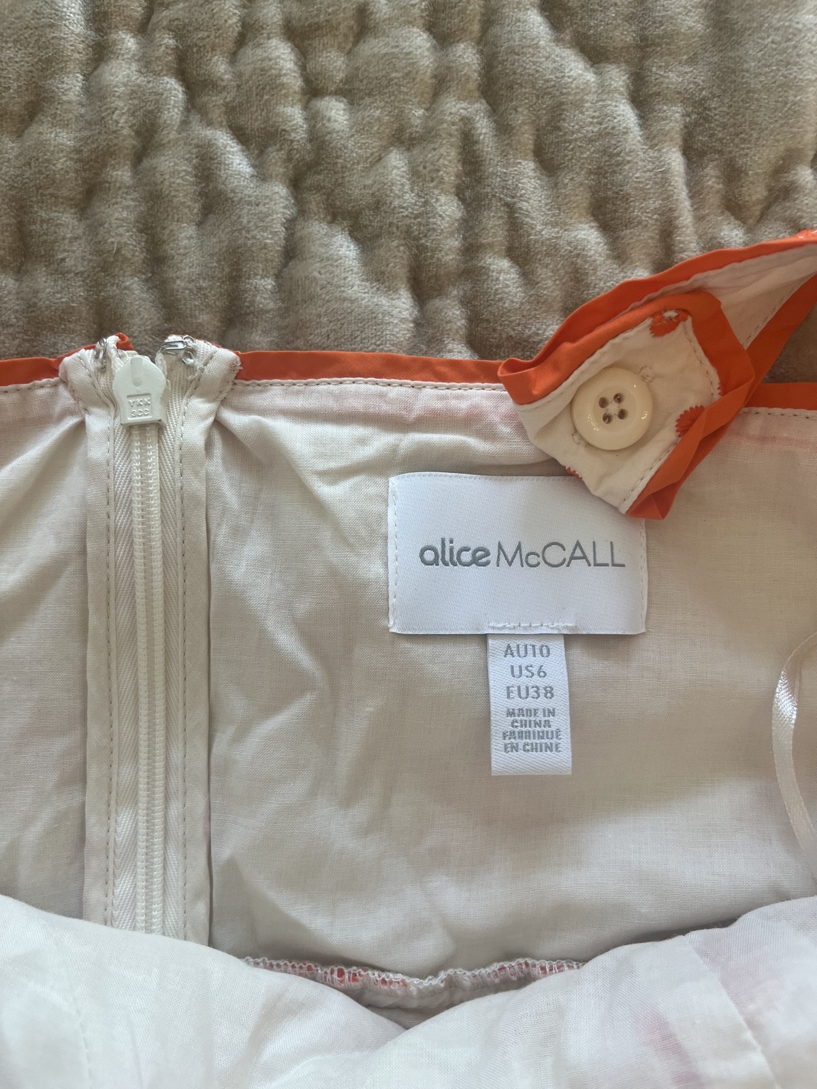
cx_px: 408
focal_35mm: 26
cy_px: 544
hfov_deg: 53.1
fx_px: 818
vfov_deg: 67.3
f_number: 1.6
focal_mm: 5.1
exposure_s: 1/100
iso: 80
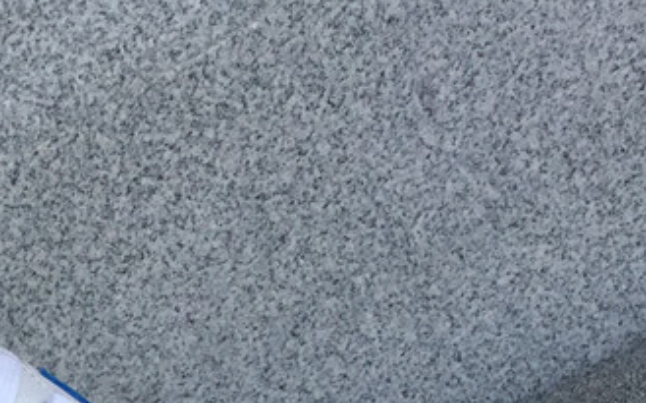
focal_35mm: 90
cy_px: 599
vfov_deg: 13.7
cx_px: -61
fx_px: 1583
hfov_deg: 21.9
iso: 25
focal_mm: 3.3
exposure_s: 1/799
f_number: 2.4
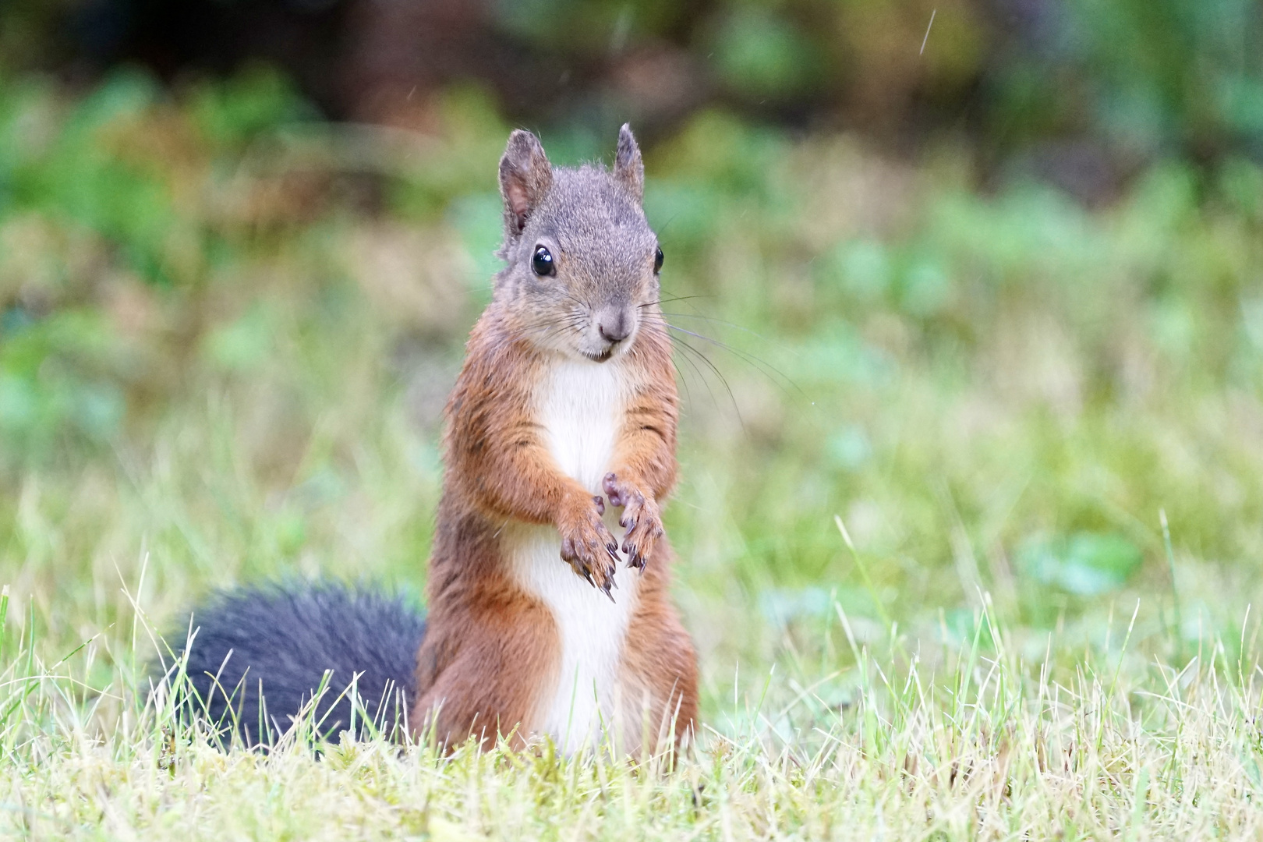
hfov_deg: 3.4
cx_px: 632
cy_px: 421
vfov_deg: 2.3
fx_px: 21048
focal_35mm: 600
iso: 2500
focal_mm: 600
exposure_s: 1/500
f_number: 6.3
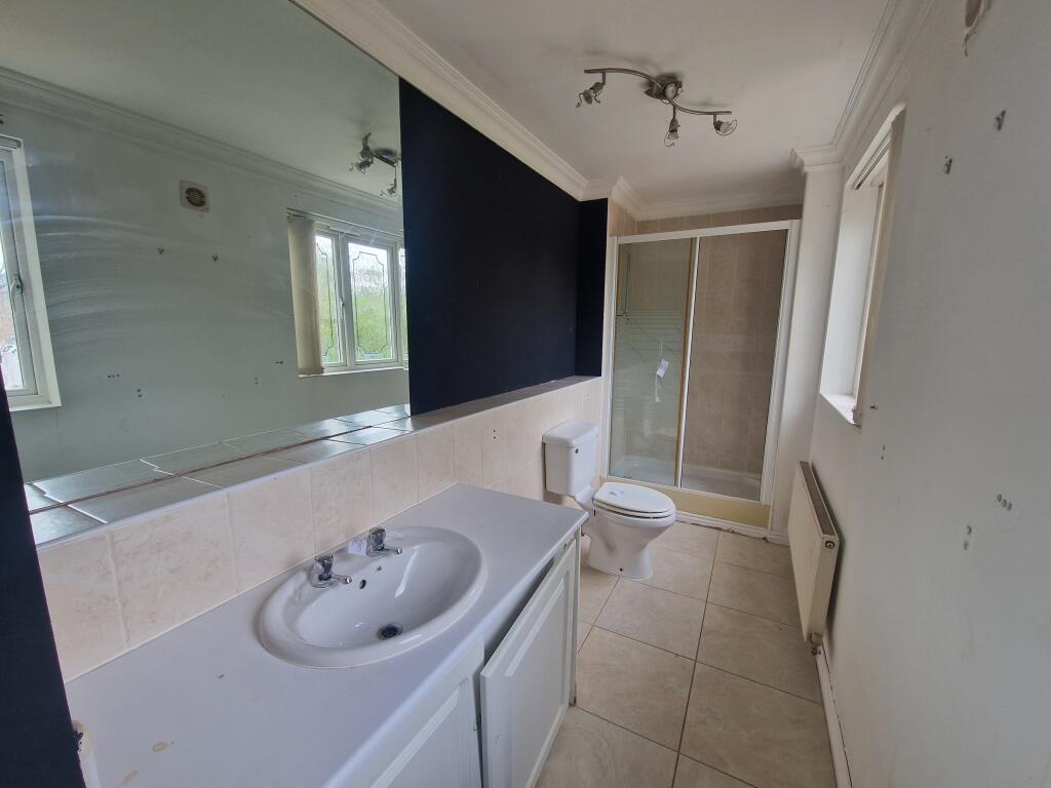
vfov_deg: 89.9
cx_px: 526
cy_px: 394
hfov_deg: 106.2
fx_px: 395
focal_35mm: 13
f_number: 2.2
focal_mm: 2.2
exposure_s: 1/100
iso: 80
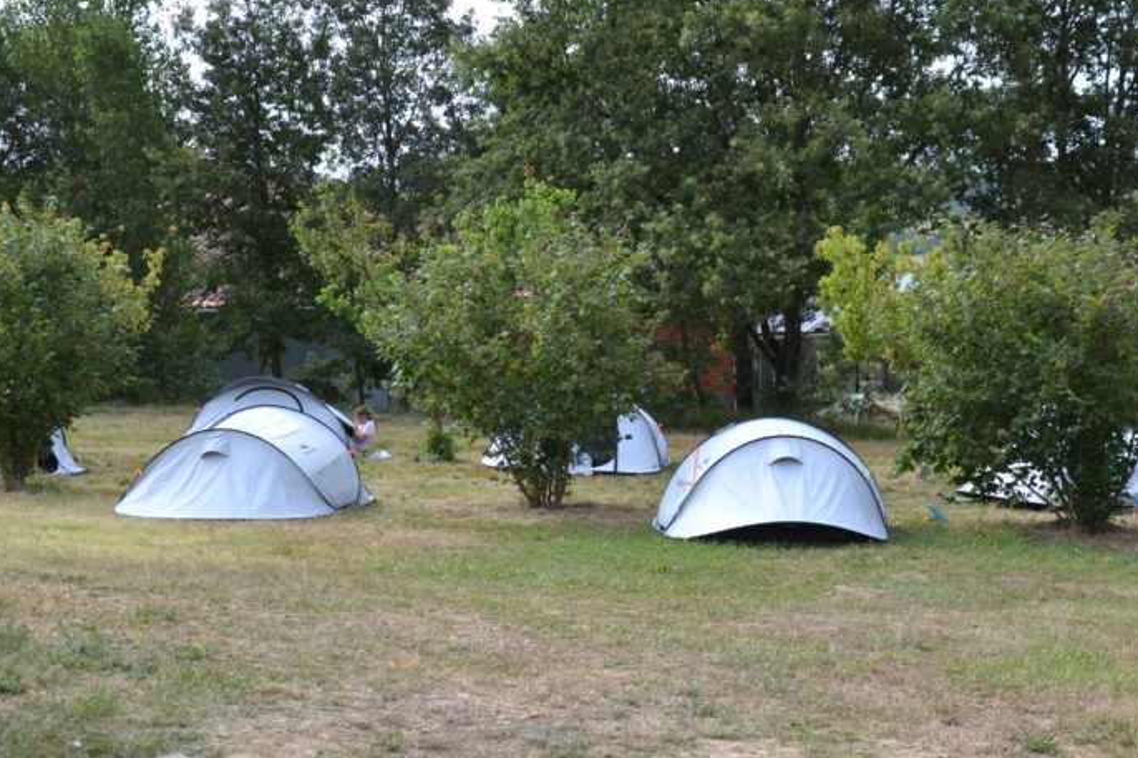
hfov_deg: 28.4
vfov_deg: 19.1
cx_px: 637
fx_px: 2244
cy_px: 523
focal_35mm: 71
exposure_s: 1/1000
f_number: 4.5
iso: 400
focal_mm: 28
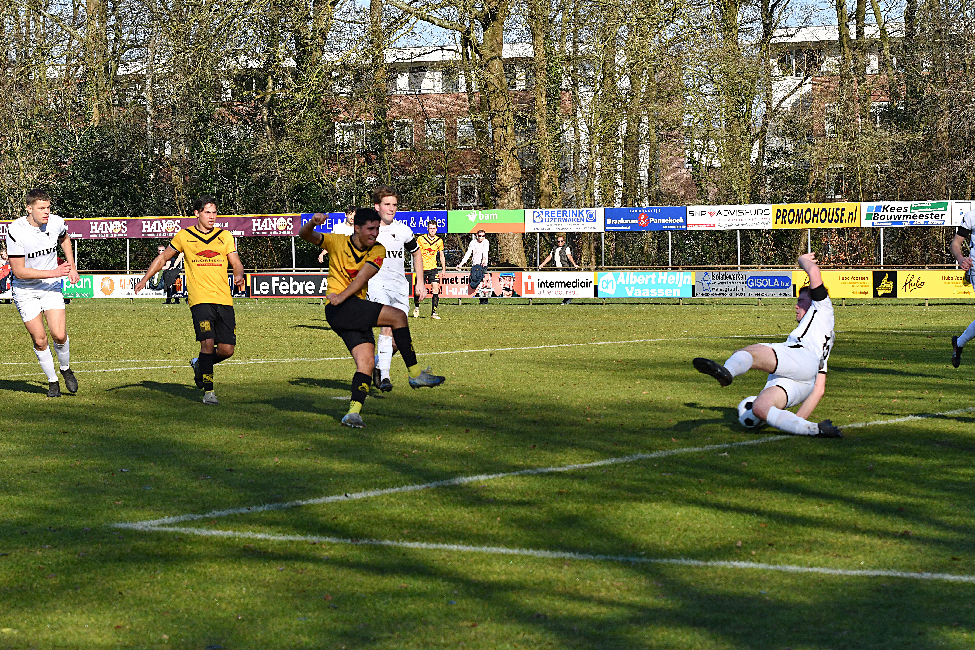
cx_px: 488
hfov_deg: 19.5
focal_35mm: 105
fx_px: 2844
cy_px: 325
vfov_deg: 13.0
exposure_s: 1/1600
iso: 400
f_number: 5.6
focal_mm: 70
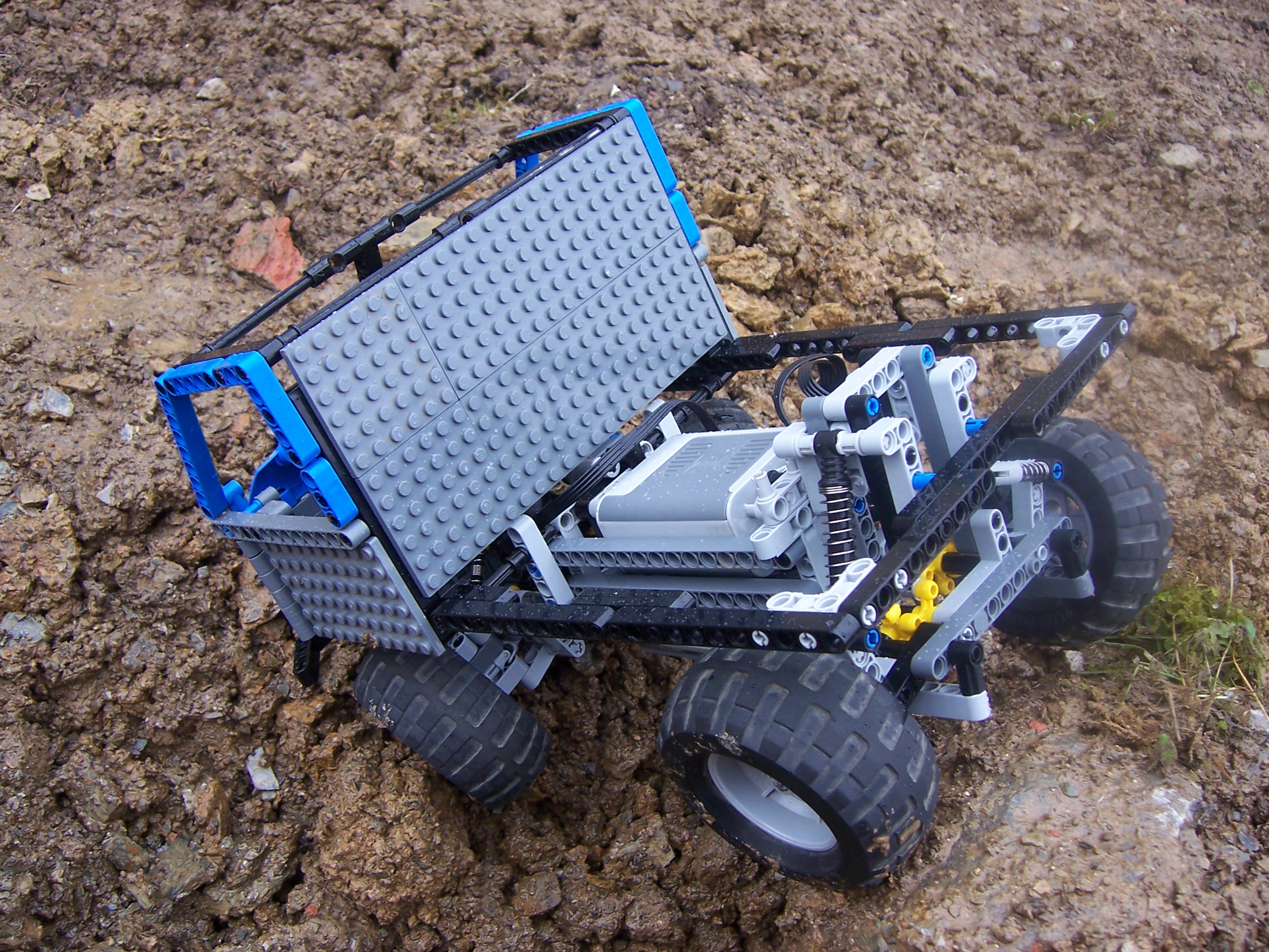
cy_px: 476
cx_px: 634
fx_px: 1320
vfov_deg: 39.7
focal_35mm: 36
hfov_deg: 51.4
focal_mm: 6
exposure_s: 1/45
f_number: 3
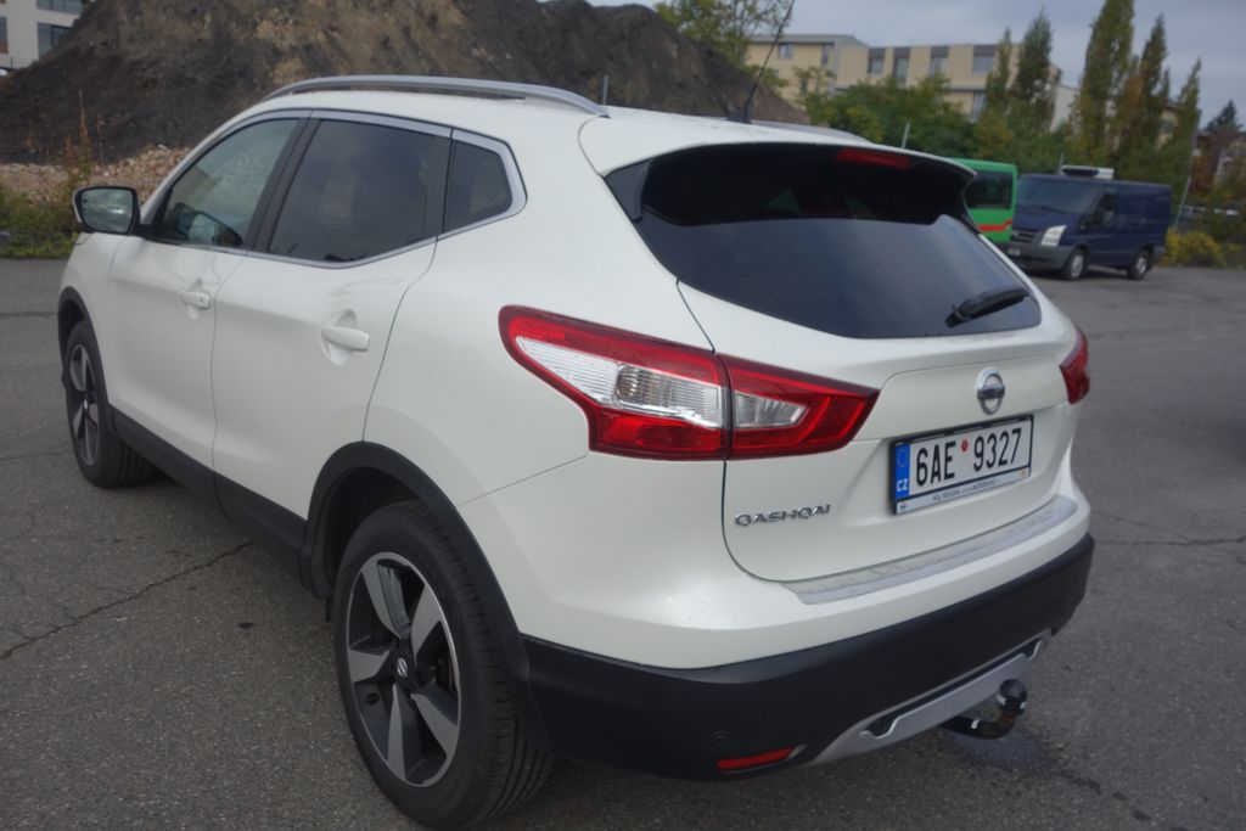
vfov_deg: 46.4
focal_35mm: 28
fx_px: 969
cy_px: 416
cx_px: 623
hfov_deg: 65.5
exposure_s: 1/400
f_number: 5.6
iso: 125
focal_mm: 10.4
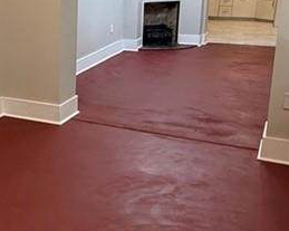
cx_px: -19
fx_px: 462
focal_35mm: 54
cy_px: 87
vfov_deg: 28.0
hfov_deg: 31.4
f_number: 2.2
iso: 200
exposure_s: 1/60
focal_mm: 2.22
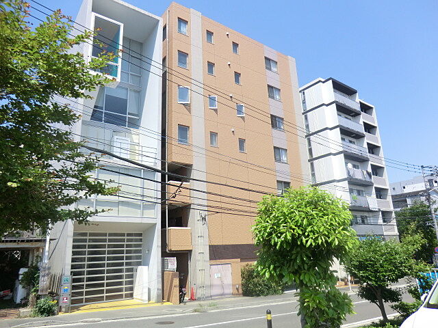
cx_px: 219
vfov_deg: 56.8
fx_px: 304
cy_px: 164
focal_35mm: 24
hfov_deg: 71.6
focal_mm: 4.3
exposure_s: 1/800
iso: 80
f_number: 3.2
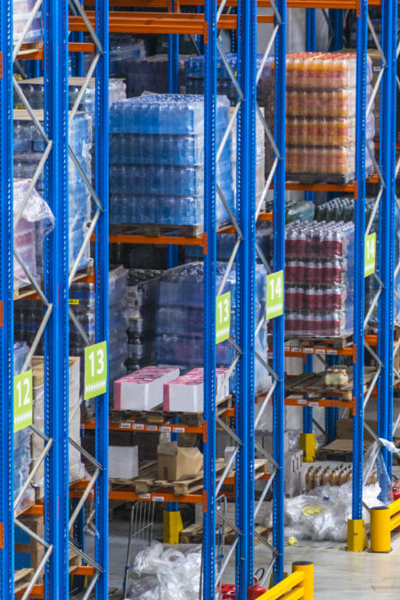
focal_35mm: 194
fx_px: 3231
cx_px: 579
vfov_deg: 10.6
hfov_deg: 7.0
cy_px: 297
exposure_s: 1/125
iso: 500
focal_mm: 85
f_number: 1.8
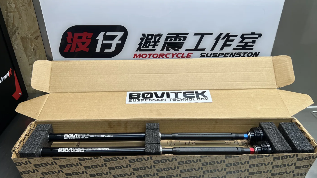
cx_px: 156
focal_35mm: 29
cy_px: 88
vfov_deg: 40.2
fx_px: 244
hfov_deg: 66.1
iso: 32
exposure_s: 1/112
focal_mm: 5.7
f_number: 1.5
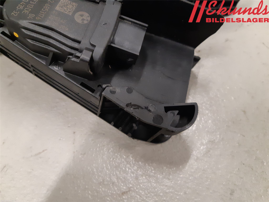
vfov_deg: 53.1
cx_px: 134
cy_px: 101
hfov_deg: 67.3
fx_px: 202
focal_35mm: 26
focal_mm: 3.93
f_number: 1.7
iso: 320
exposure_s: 1/50
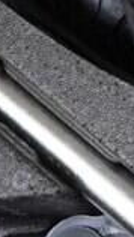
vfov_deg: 8.3
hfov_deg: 4.6
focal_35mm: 244
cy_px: -256
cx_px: 510
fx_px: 1540
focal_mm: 24
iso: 500
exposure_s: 1/40
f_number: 2.8
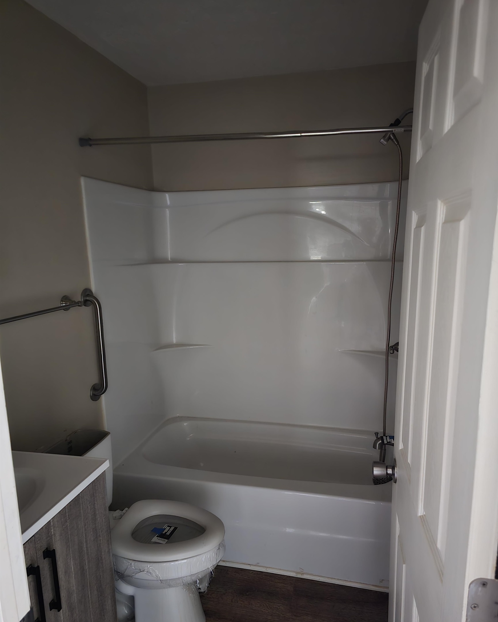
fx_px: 442
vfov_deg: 70.2
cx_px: 249
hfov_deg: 58.8
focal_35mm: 24
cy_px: 330
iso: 2000
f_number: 1.7
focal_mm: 6.3
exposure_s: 1/24
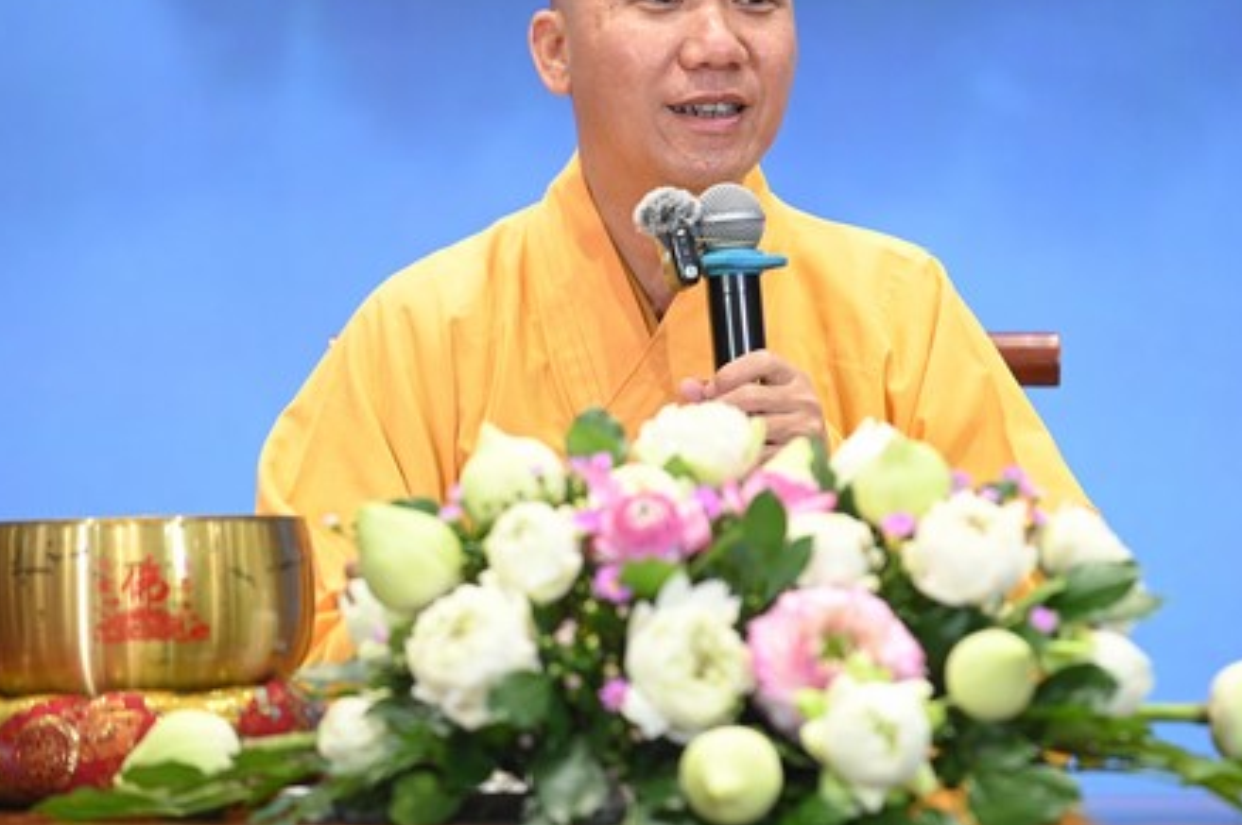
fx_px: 10235
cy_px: 258
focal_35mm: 297
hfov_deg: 6.9
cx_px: 723
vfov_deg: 4.6
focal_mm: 200
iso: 3200
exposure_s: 1/200
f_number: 3.2
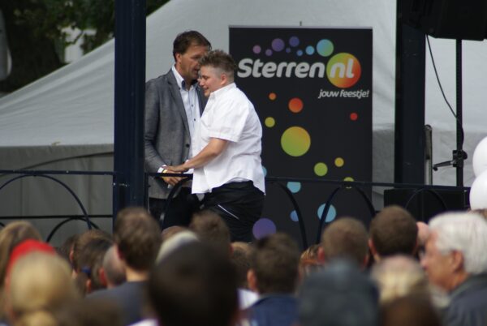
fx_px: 6096
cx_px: 244
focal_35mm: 450
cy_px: 163
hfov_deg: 4.6
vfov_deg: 3.1
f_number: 5.6
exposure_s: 1/500
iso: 100
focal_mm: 300
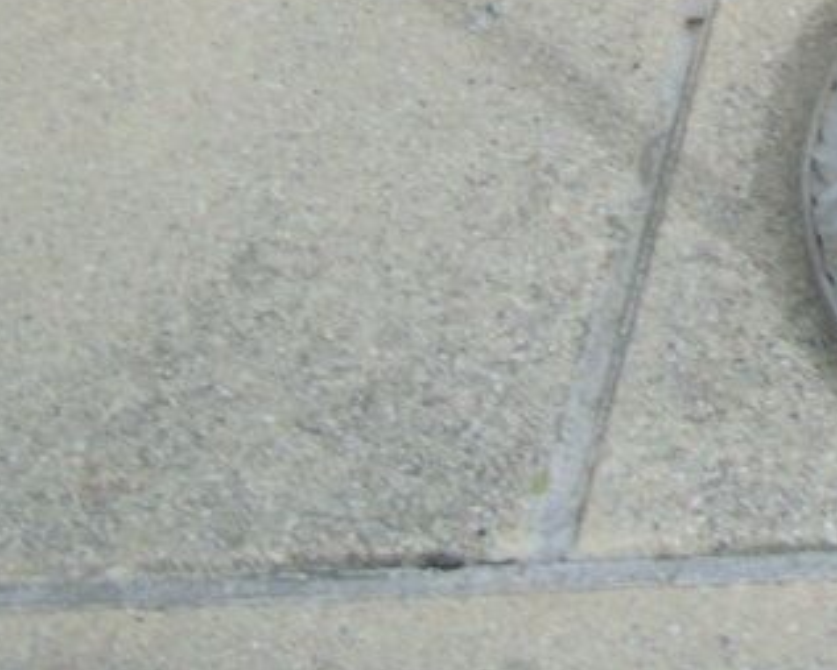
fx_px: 3123
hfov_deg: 13.9
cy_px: -335
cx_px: 1415
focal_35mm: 126
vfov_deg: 11.7
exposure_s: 1/100
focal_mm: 5.7
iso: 80
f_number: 8.8
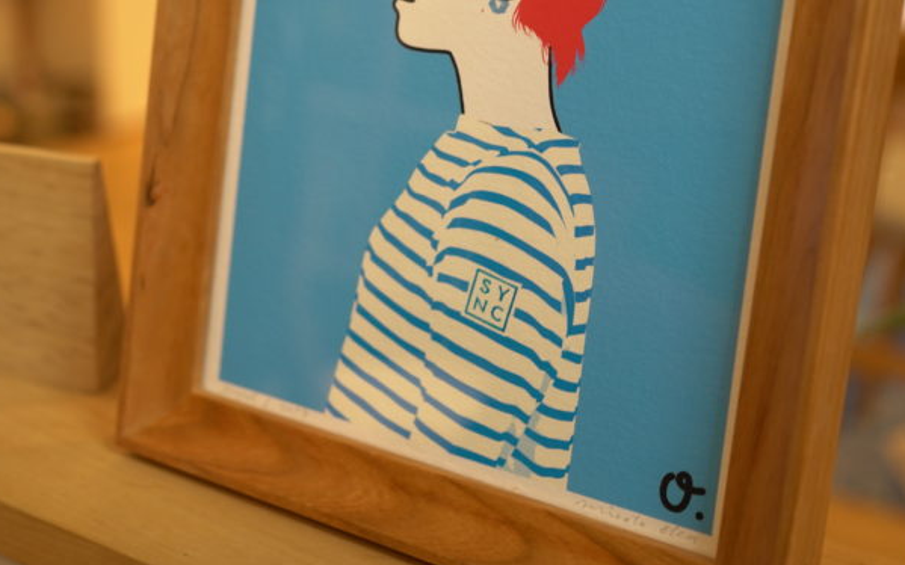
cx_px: 295
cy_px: 117
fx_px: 1504
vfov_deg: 21.0
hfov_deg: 33.2
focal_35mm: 61
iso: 400
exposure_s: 1/40
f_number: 3.2
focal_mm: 35
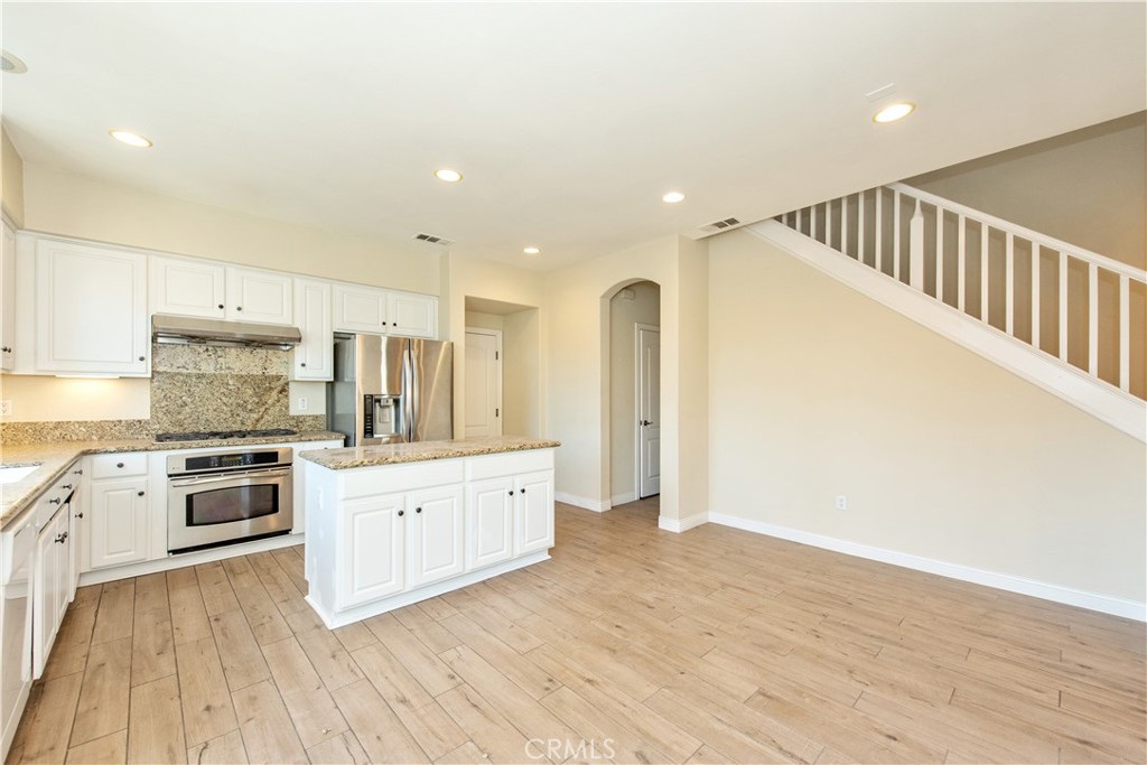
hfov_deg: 104.2
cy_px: 382
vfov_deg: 81.2
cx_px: 574
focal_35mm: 14
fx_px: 446
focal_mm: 14
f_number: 5.6
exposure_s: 1/125
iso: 800
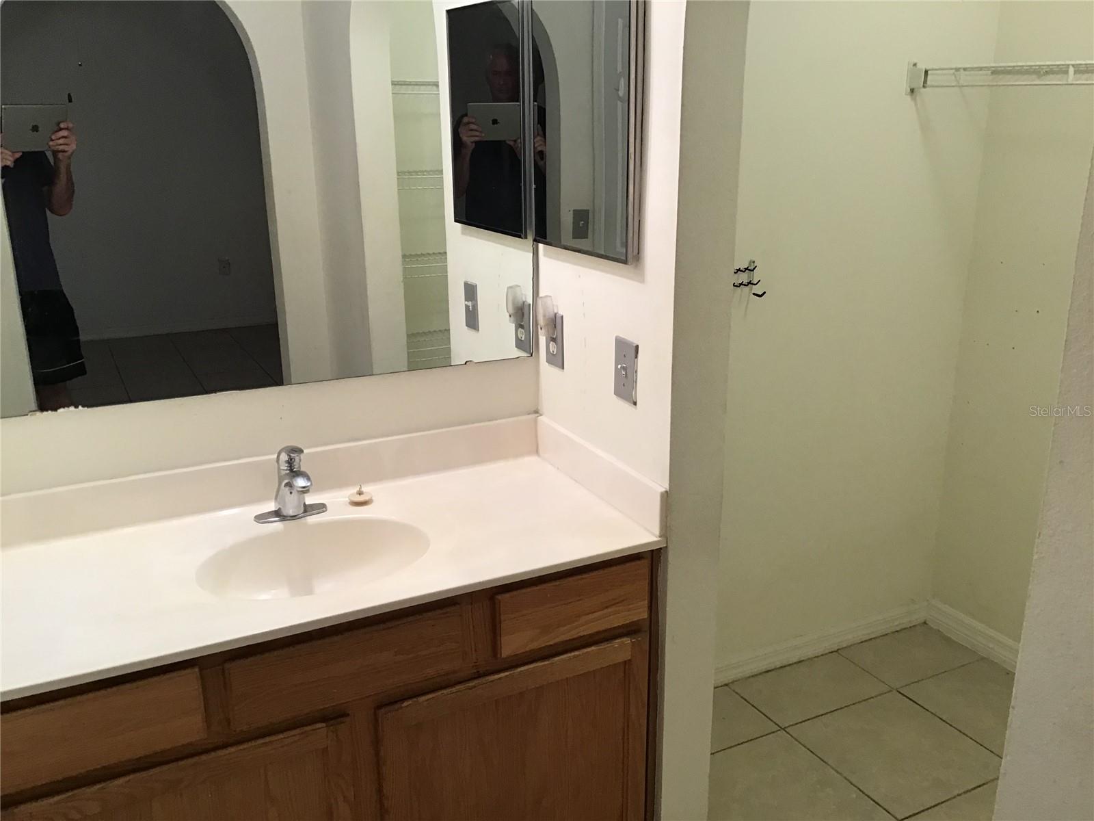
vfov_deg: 45.4
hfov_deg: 58.4
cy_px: 410
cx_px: 547
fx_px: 980
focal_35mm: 31
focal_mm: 3.3
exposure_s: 1/30
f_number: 2.4
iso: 64
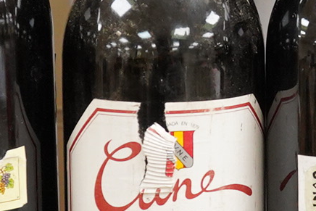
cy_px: 91
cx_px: 304
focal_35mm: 203
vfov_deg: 6.8
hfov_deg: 10.1
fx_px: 1782
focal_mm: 30
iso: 2500
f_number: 5
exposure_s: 1/160
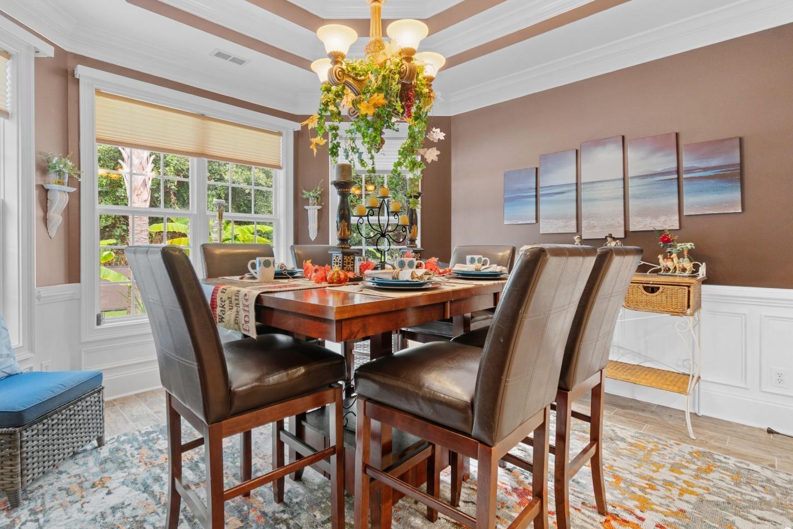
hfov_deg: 93.1
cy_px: 236
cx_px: 370
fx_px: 374
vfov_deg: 70.2
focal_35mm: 17
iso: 100
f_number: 4.5
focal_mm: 10
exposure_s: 1
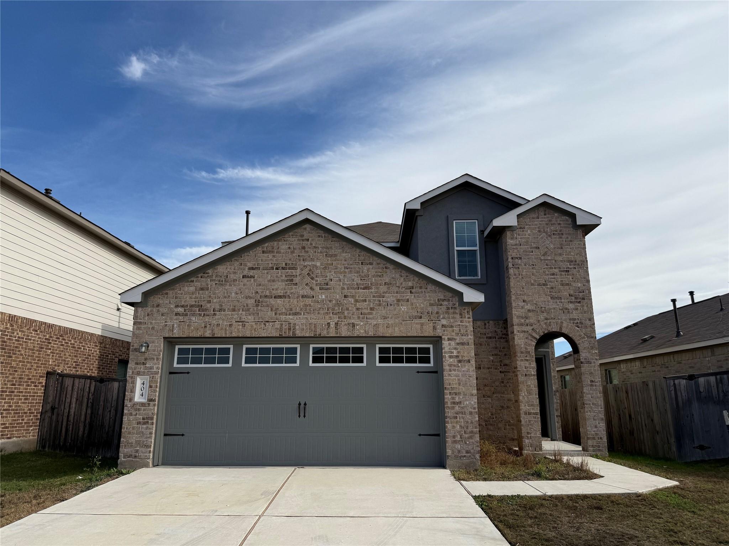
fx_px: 505
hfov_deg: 71.6
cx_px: 364
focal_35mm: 24
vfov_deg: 56.8
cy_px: 273
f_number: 1.78
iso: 80
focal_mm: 6.76
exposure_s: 1/6711
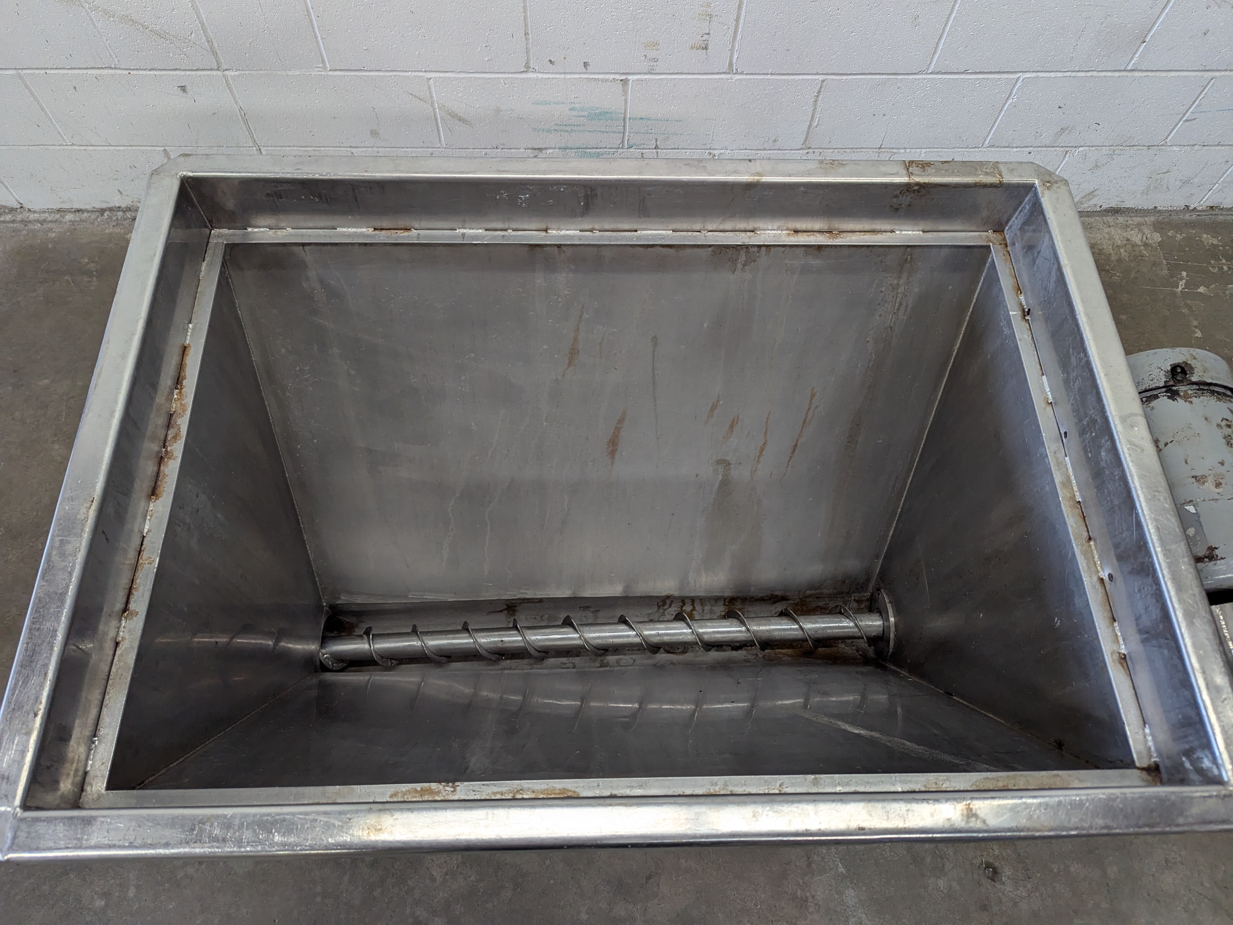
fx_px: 855
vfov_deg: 56.8
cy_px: 462
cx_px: 616
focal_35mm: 24
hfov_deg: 71.6
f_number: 1.85
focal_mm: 6.81
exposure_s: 1/222
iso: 226
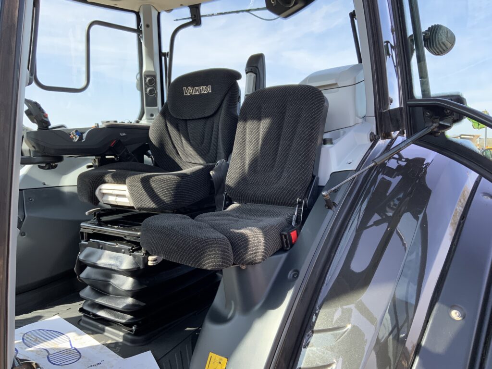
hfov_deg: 61.7
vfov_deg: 48.2
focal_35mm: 29
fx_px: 412
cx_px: 246
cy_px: 184
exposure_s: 1/268
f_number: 1.8
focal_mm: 3
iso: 16
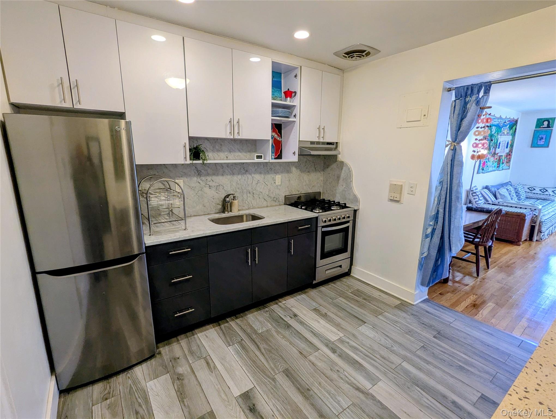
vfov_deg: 78.2
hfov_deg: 94.4
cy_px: 210
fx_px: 257
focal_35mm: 16
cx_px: 278
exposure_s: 1/60
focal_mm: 2.35
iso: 213
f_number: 2.2
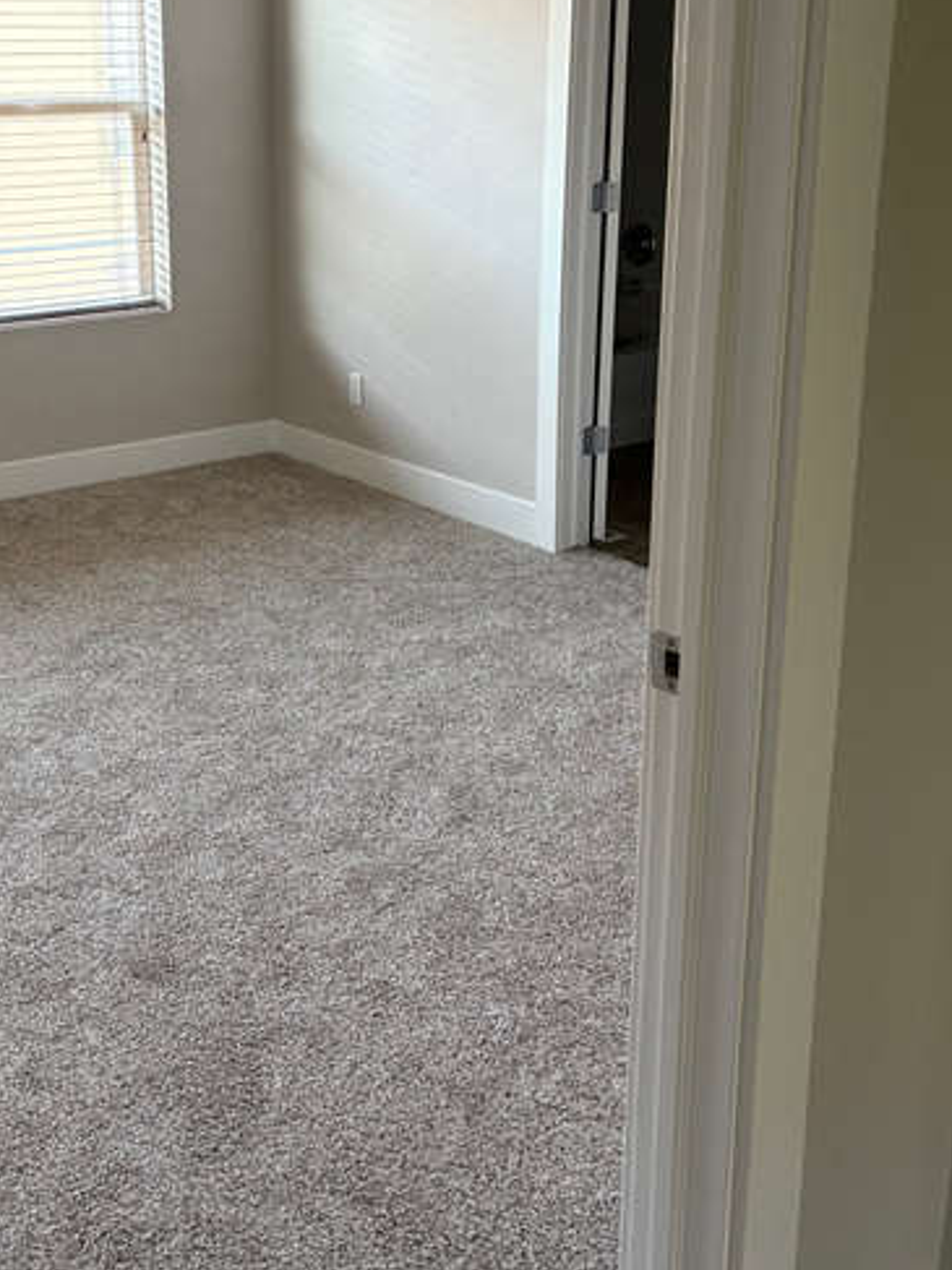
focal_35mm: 41
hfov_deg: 34.5
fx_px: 1504
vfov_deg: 45.3
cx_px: 263
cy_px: 459
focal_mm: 5.96
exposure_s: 1/60
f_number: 1.6
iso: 200
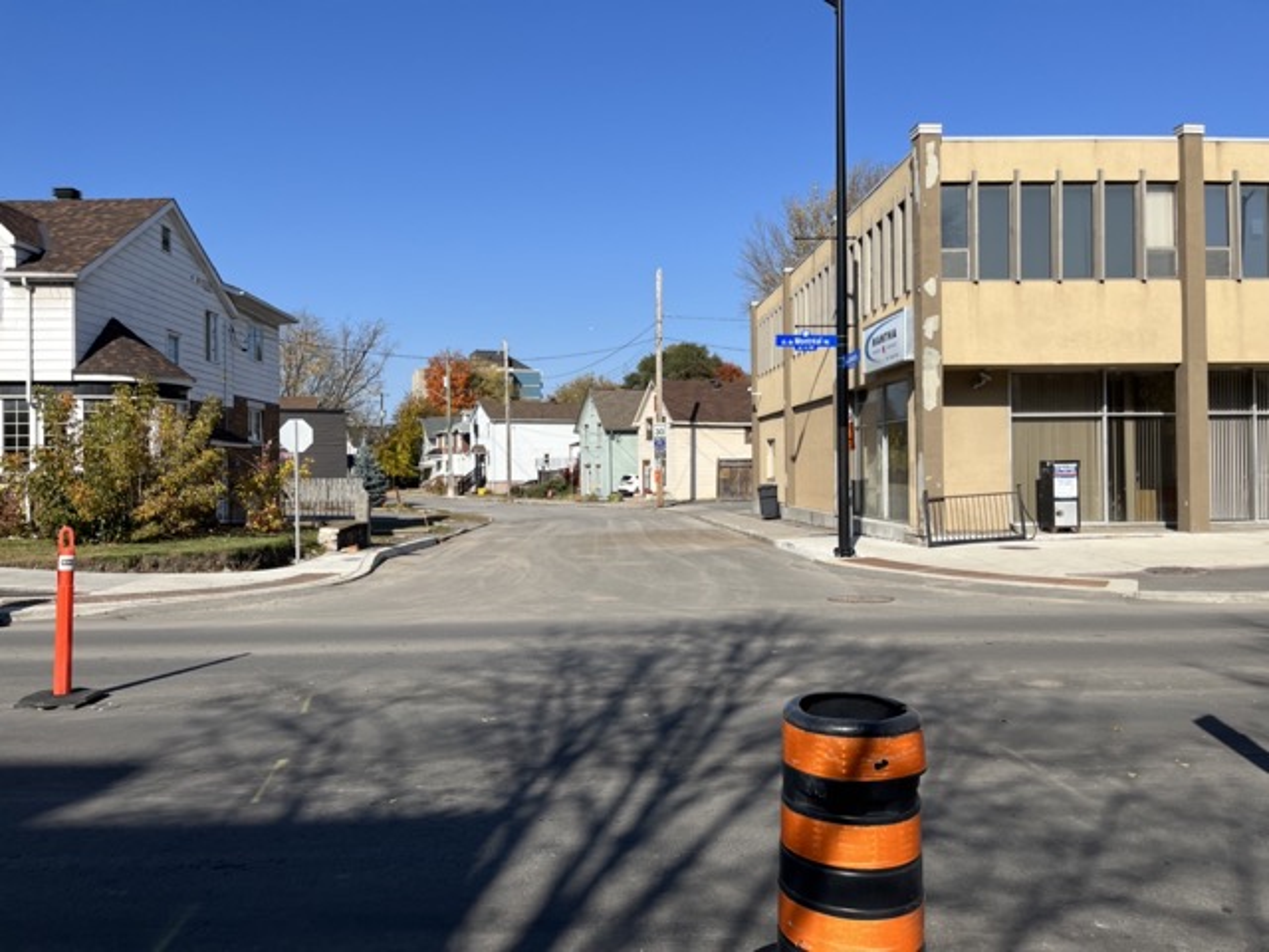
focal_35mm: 26
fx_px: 953
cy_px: 476
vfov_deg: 53.1
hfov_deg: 67.3
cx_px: 634
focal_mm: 5.1
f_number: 1.6
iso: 50
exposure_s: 1/4484
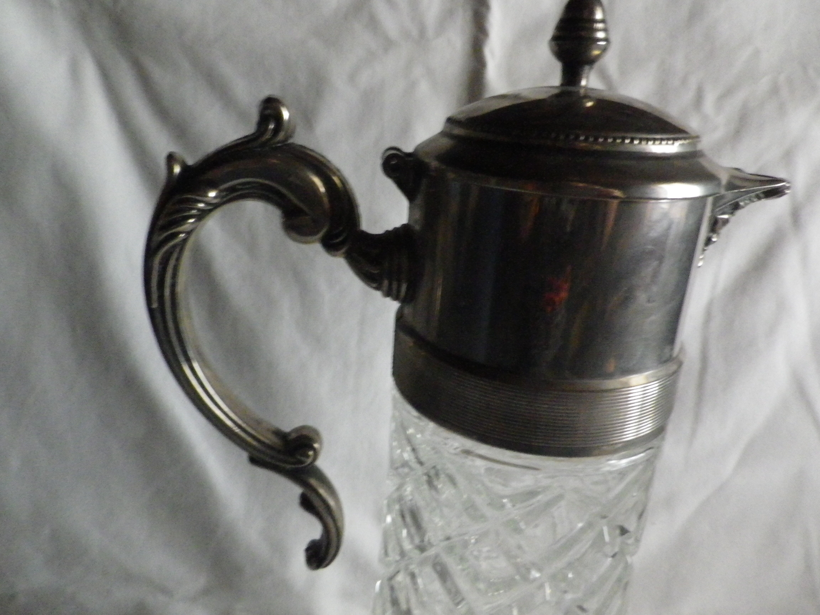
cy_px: 308
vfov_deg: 54.9
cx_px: 410
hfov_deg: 69.4
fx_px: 592
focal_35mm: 25
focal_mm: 4.5
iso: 800
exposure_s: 1/4
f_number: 3.5
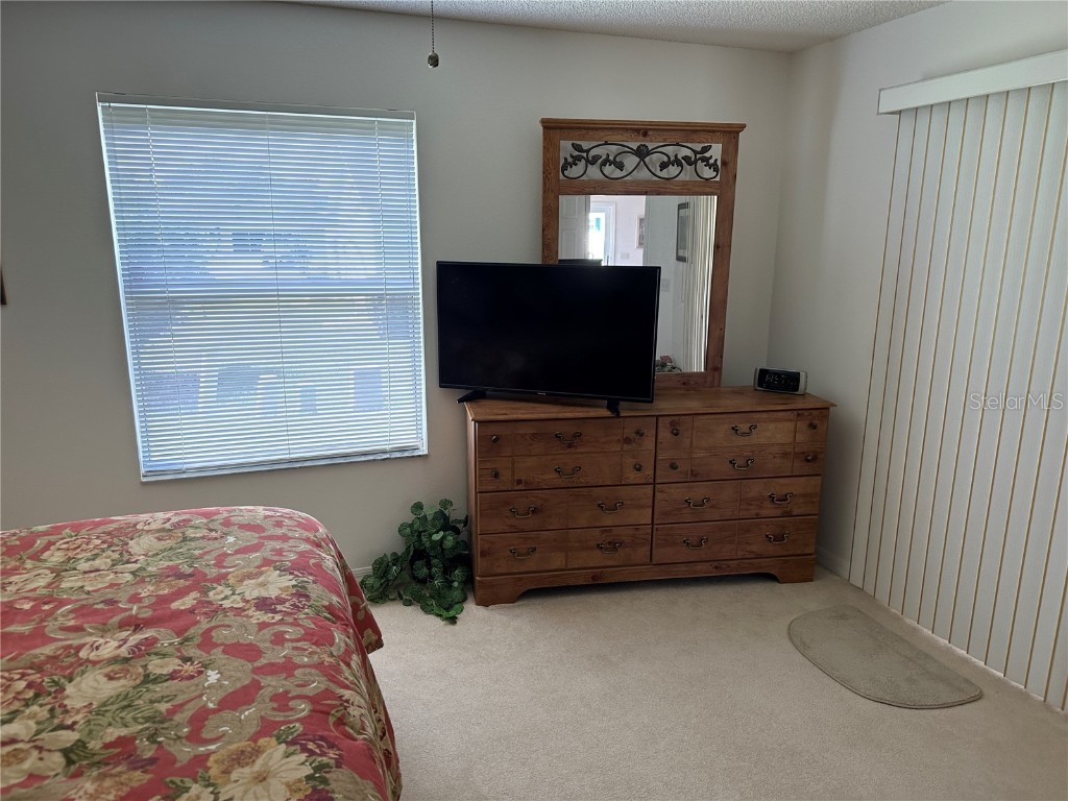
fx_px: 740
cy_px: 400
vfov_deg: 56.8
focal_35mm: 24
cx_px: 534
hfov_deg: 71.6
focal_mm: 6.86
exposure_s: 1/121
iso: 160
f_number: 1.78
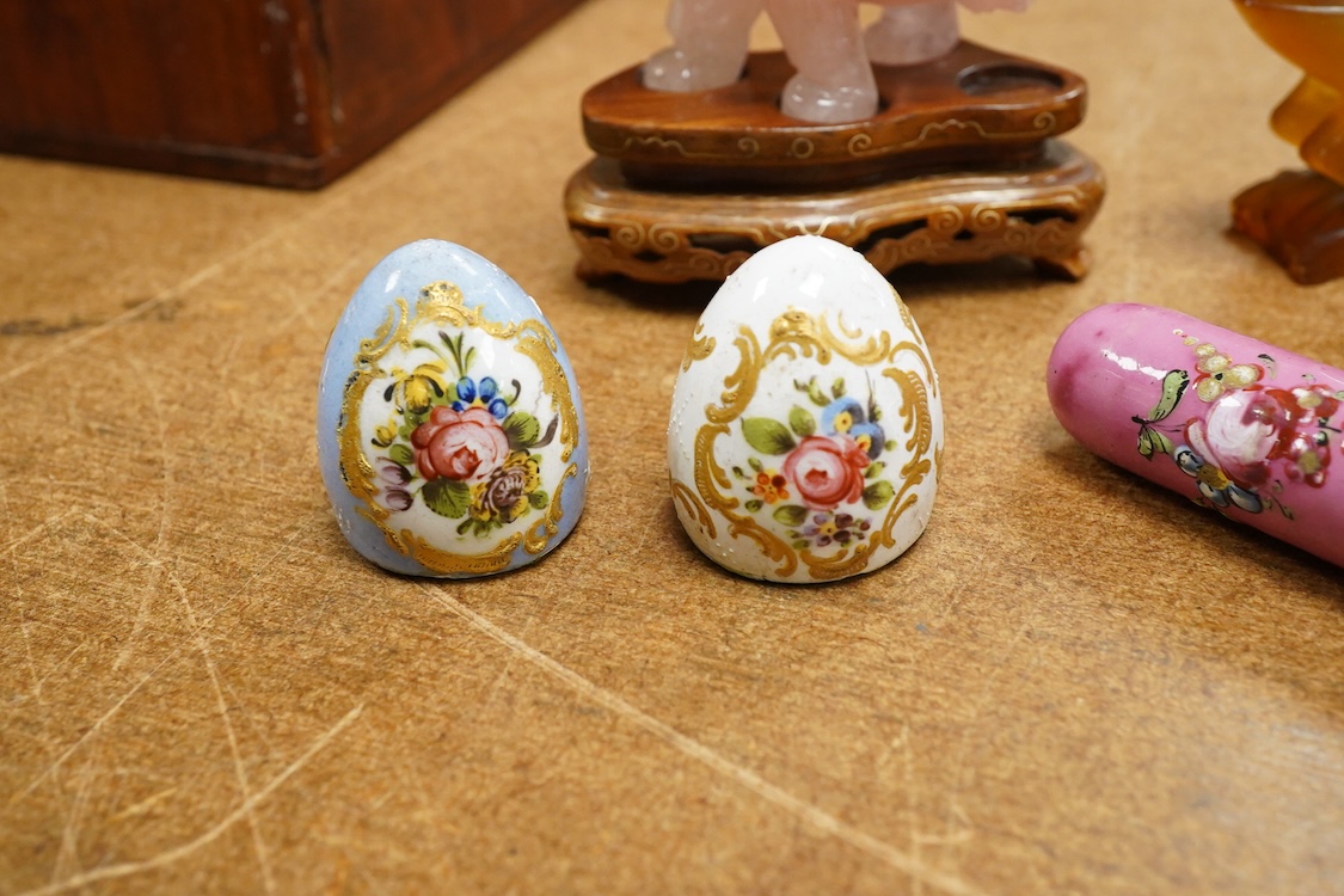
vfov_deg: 29.9
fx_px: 1680
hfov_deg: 43.6
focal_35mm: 45
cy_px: 448
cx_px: 672
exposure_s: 1/100
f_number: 7.1
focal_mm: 30
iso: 2500
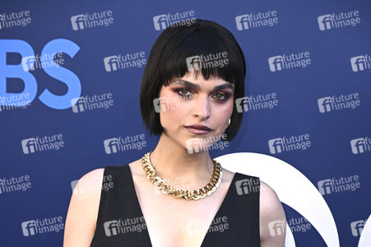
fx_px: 855
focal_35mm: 83
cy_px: 124
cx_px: 186
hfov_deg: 24.5
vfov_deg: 16.4
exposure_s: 1/200
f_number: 5.6
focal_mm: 83
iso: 400
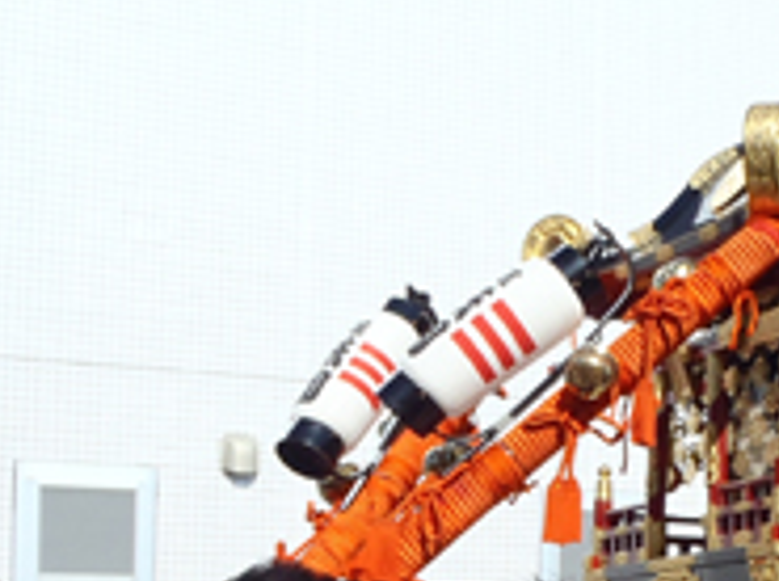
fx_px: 2044
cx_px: 960
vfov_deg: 15.9
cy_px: 552
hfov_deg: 20.1
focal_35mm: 91
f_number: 11
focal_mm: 5
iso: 80
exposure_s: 1/60
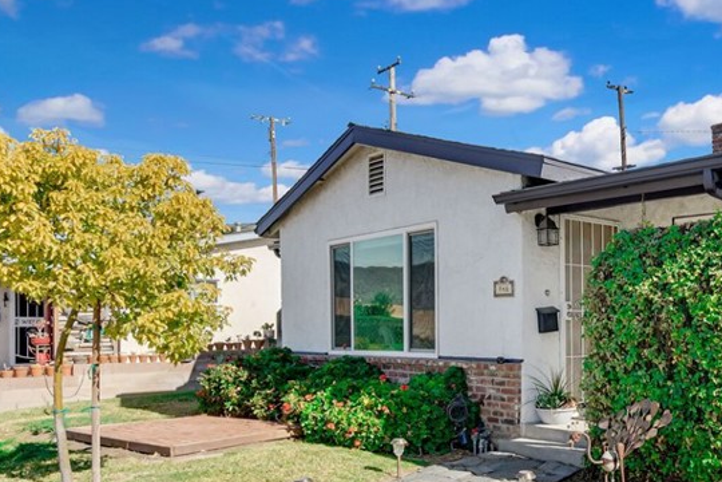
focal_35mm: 36
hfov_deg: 47.7
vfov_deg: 36.4
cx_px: 648
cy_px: 329
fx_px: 722
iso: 1250
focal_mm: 13
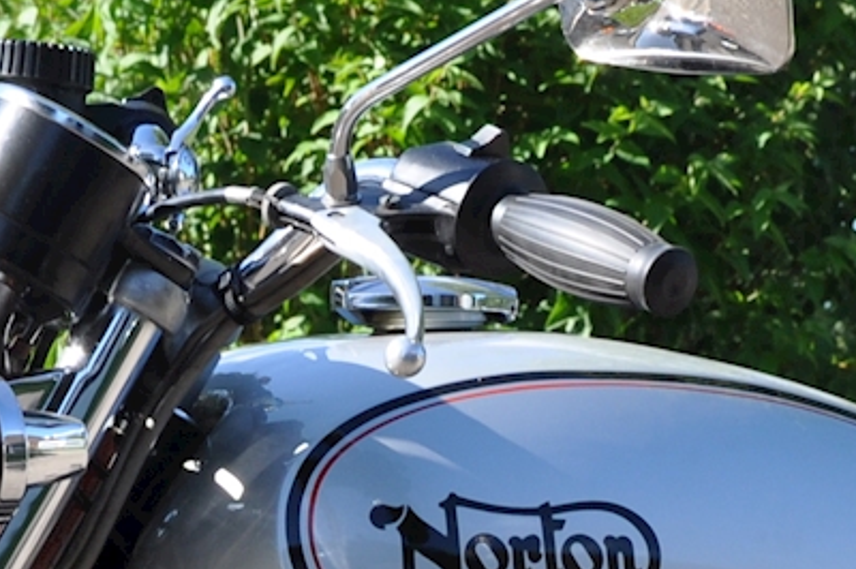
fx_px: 5132
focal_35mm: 216
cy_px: 983
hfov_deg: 9.5
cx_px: 400
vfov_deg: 6.2
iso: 200
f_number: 10
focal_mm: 30
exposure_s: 1/125
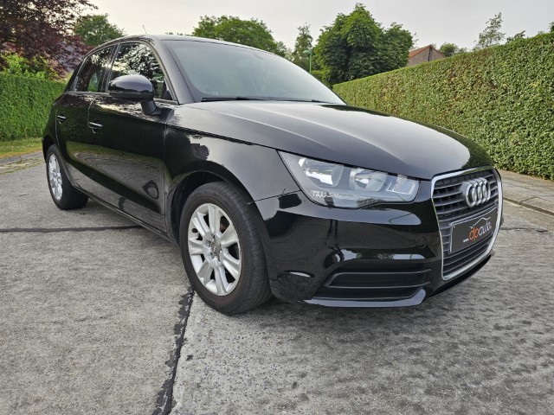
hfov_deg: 73.9
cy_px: 208
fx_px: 368
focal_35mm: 23
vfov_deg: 58.9
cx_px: 277
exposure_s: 1/180
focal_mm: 6.3
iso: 12
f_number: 1.7
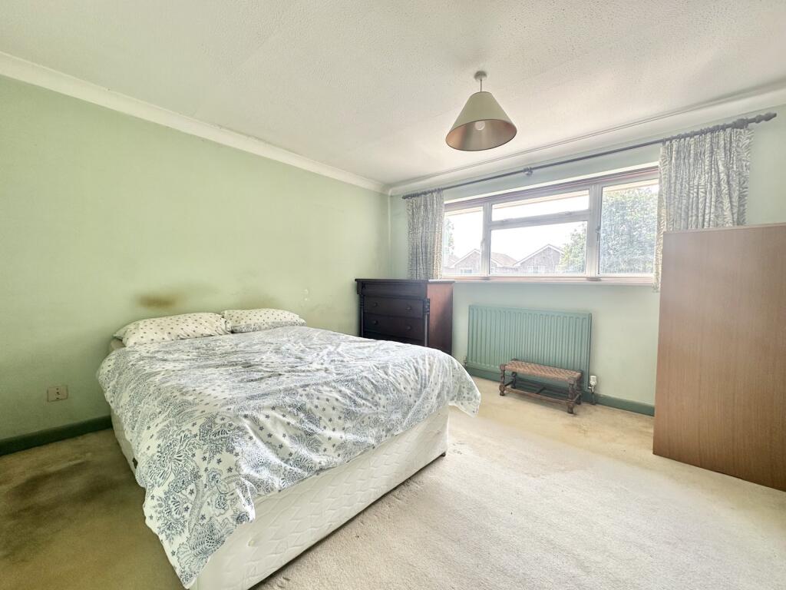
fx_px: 318
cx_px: 393
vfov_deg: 85.7
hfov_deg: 102.1
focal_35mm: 14
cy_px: 295
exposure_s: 1/108
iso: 40
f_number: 2.2
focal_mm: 2.22
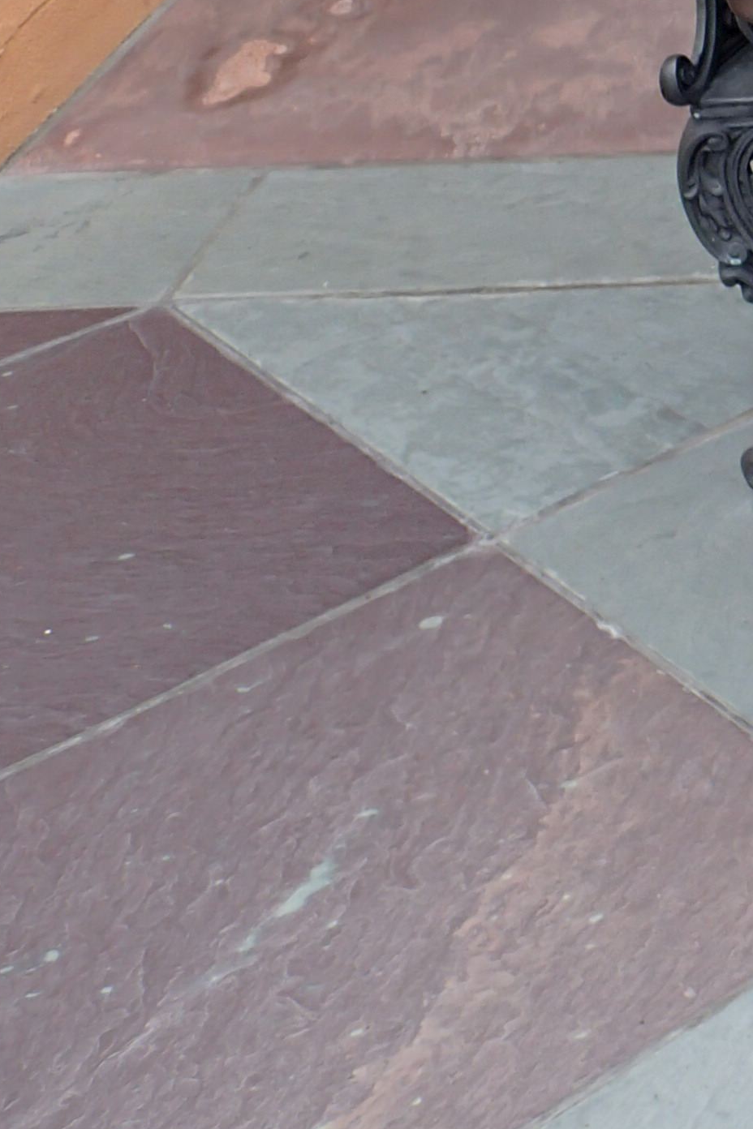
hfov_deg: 13.8
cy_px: -45
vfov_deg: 23.3
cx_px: 1546
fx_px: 2604
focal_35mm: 83
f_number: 3.2
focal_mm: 5.14
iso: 100
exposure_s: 1/200
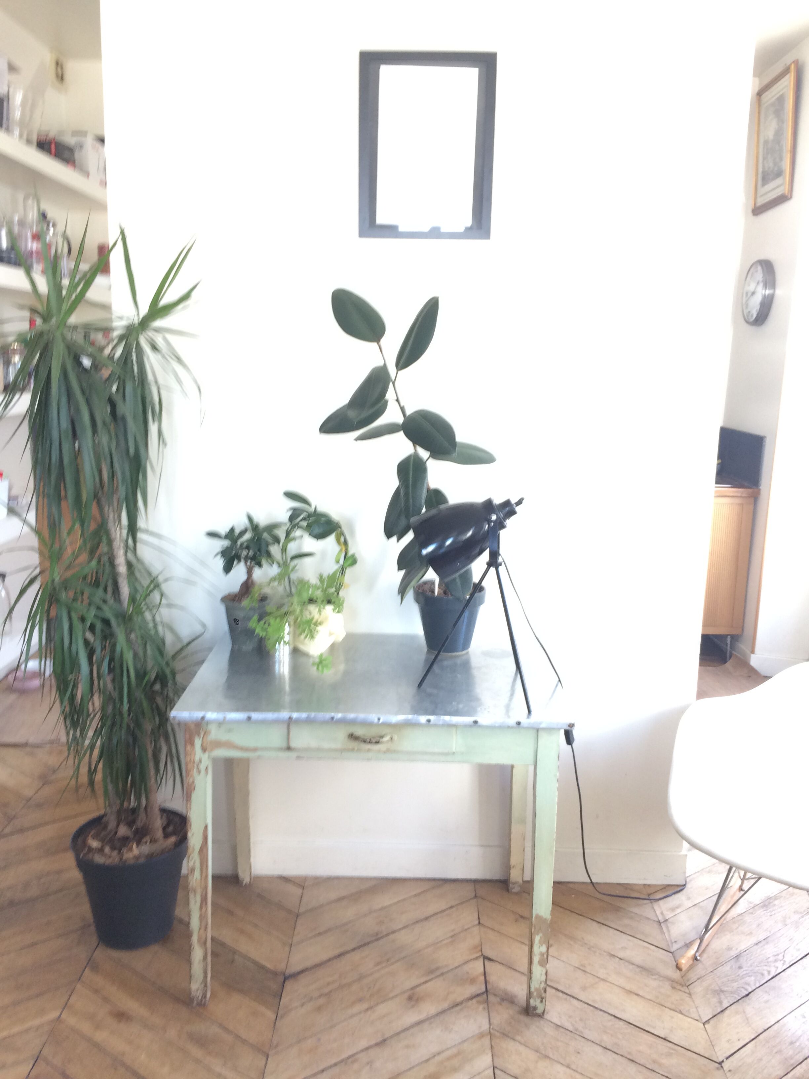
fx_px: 904
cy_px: 540
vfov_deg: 61.7
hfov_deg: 48.2
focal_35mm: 29
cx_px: 404
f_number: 2.2
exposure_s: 1/33
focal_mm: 4.15
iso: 80
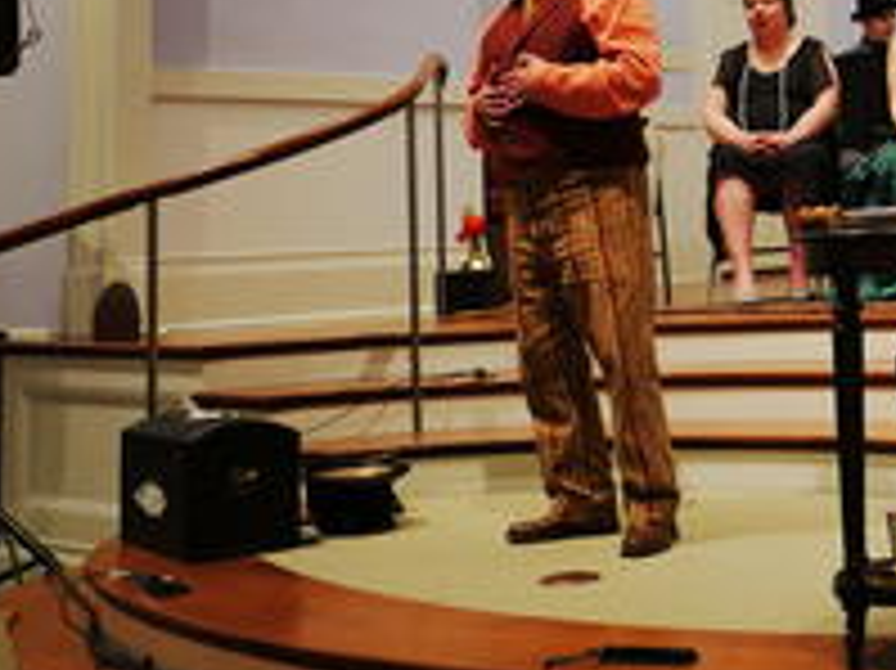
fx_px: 1759
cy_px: 40
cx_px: 964
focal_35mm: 68
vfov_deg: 21.0
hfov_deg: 26.5
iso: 400
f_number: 1.7
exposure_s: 1/60
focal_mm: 15
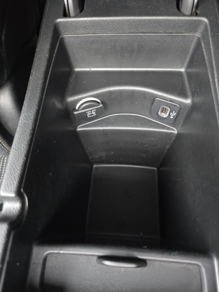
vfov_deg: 73.9
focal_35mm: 23
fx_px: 194
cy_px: 146
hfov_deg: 58.9
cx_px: 110
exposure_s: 1/100
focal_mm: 6.3
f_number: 1.7
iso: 400
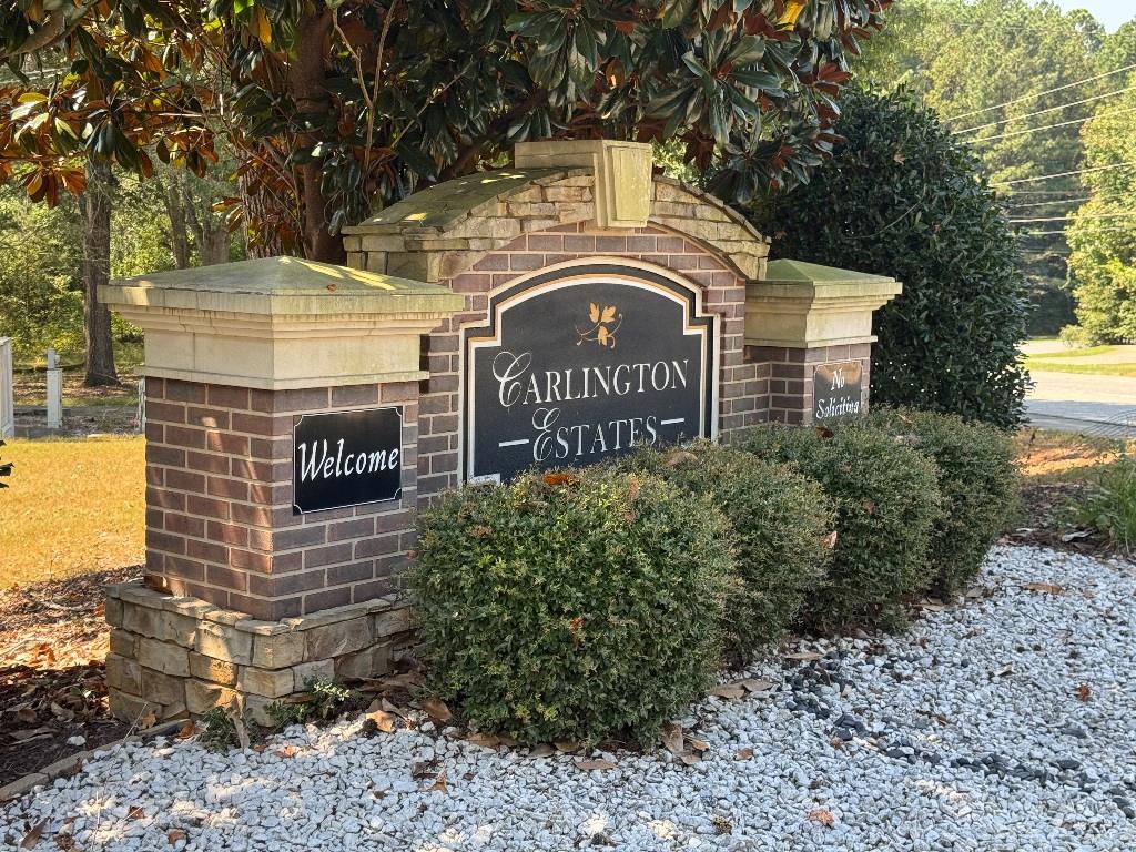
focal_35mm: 48
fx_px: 1575
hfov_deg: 39.7
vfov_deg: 30.3
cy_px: 426
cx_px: 568
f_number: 1.78
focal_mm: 6.76
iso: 64
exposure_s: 1/409
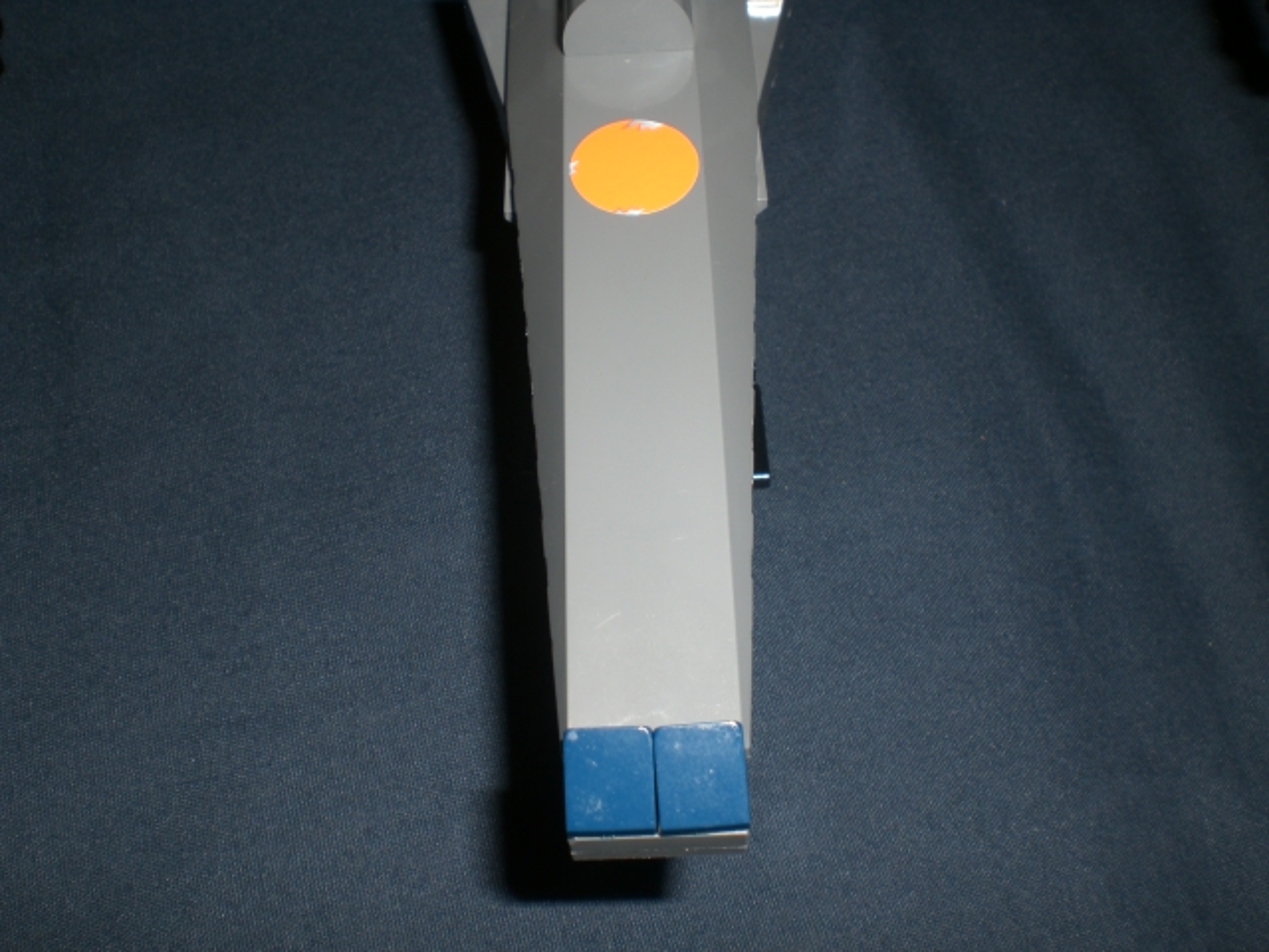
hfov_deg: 49.0
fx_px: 1393
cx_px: 634
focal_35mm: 38
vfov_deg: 37.7
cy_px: 476
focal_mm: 6.3
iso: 50
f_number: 4.4
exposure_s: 1/60
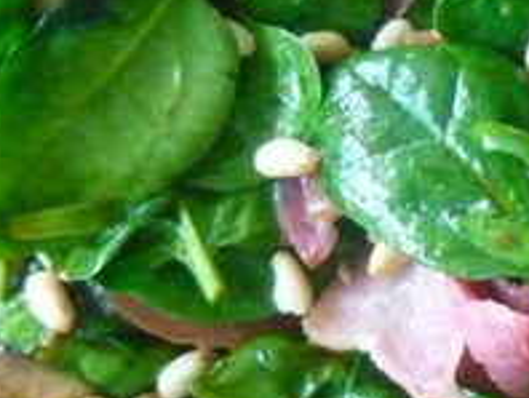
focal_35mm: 111
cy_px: 291
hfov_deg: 17.4
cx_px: 506
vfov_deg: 13.3
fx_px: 1698
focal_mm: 5.5
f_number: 2.8
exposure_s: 1/40
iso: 800
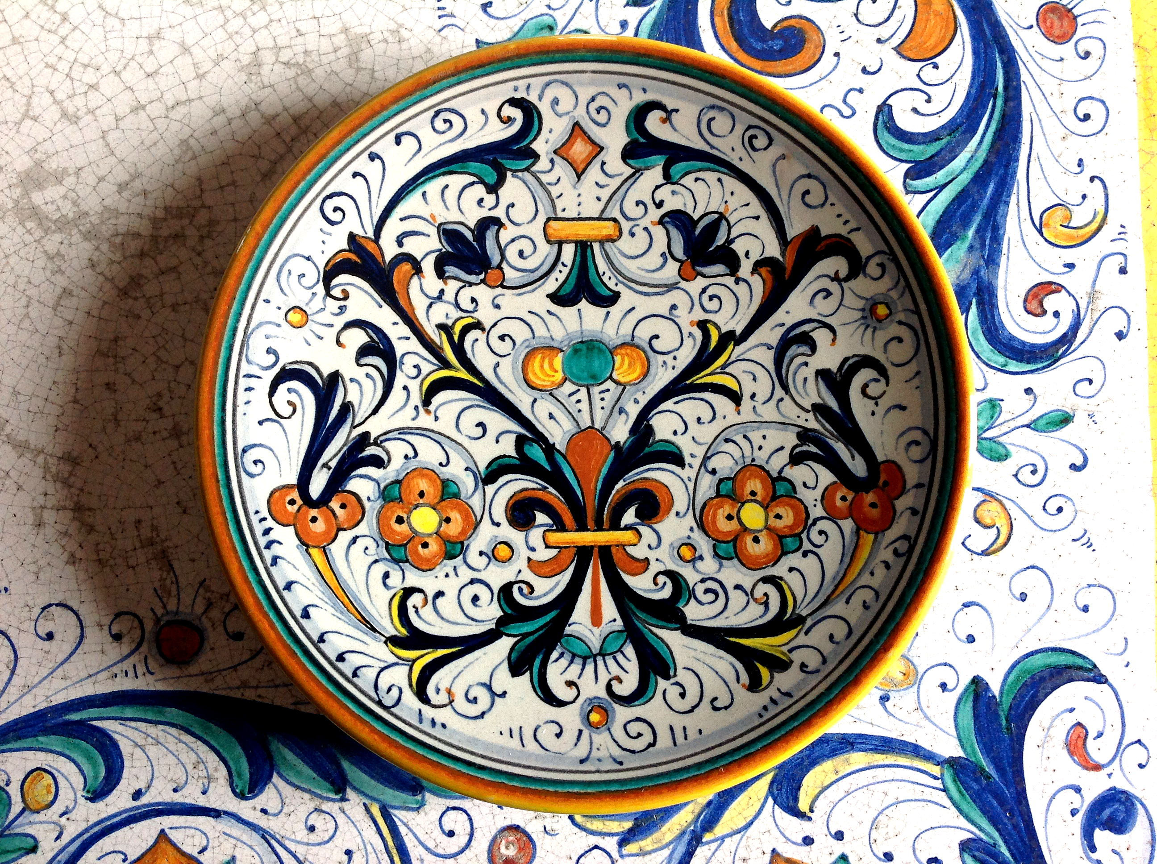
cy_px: 432
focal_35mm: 35
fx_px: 1168
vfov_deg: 40.6
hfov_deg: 52.7
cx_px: 578
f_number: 2.4
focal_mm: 4.3
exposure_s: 1/24
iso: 64
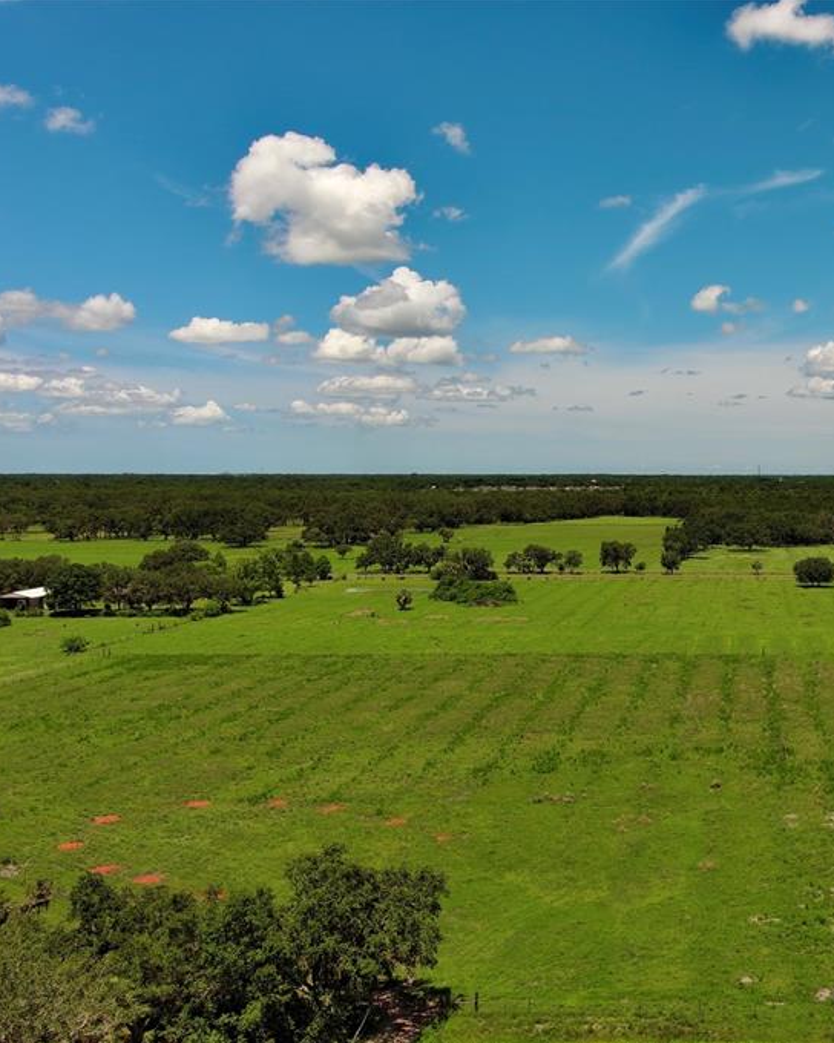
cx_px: 747
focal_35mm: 41
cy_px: 522
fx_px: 1265
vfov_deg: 44.8
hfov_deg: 34.5
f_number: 9
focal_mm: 10.57
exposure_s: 1/320
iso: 100
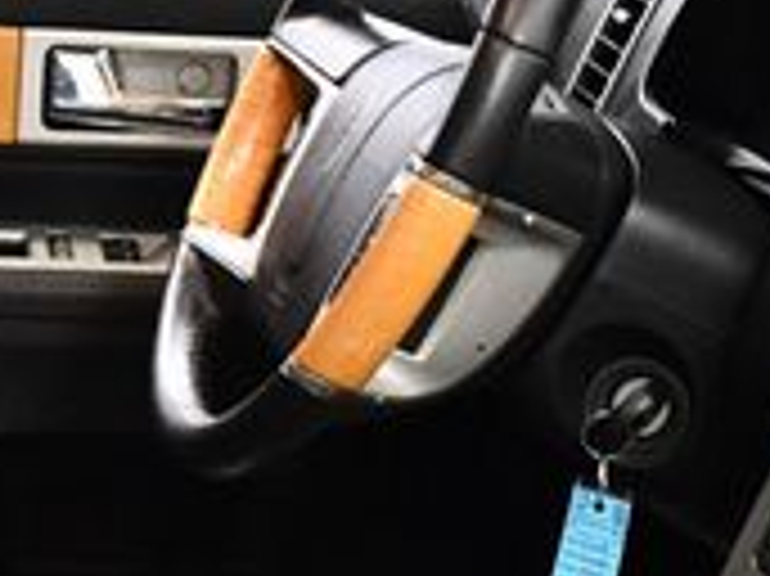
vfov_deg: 11.4
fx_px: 2890
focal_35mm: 130
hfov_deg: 15.0
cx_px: 41
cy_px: 315
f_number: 3.5
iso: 2800
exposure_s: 1/125
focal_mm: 18
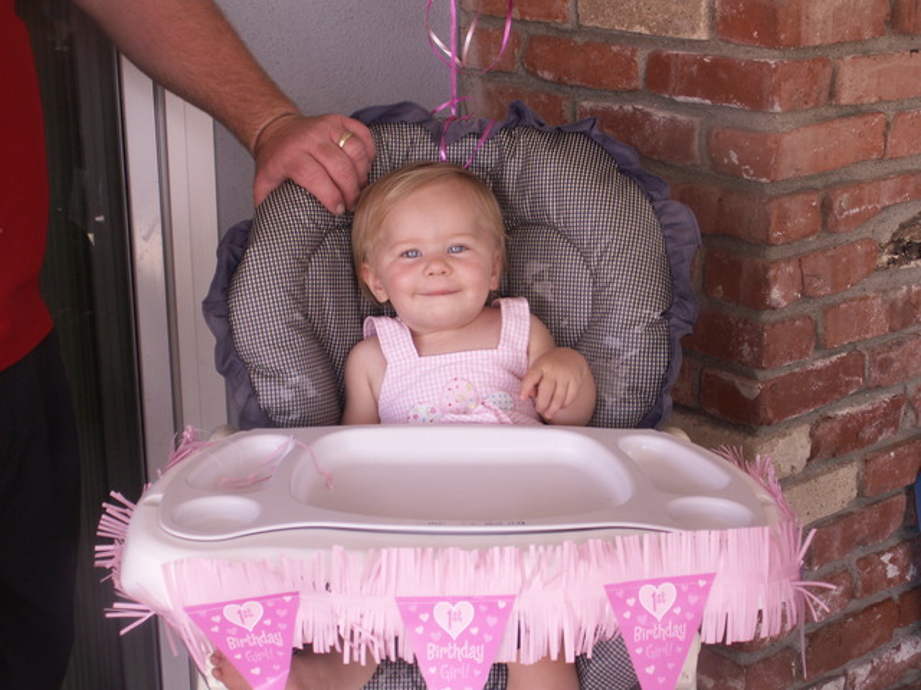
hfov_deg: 33.2
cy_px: 345
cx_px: 460
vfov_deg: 25.2
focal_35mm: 58
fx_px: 1543
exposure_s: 1/50
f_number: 3.5
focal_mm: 9.72
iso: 50
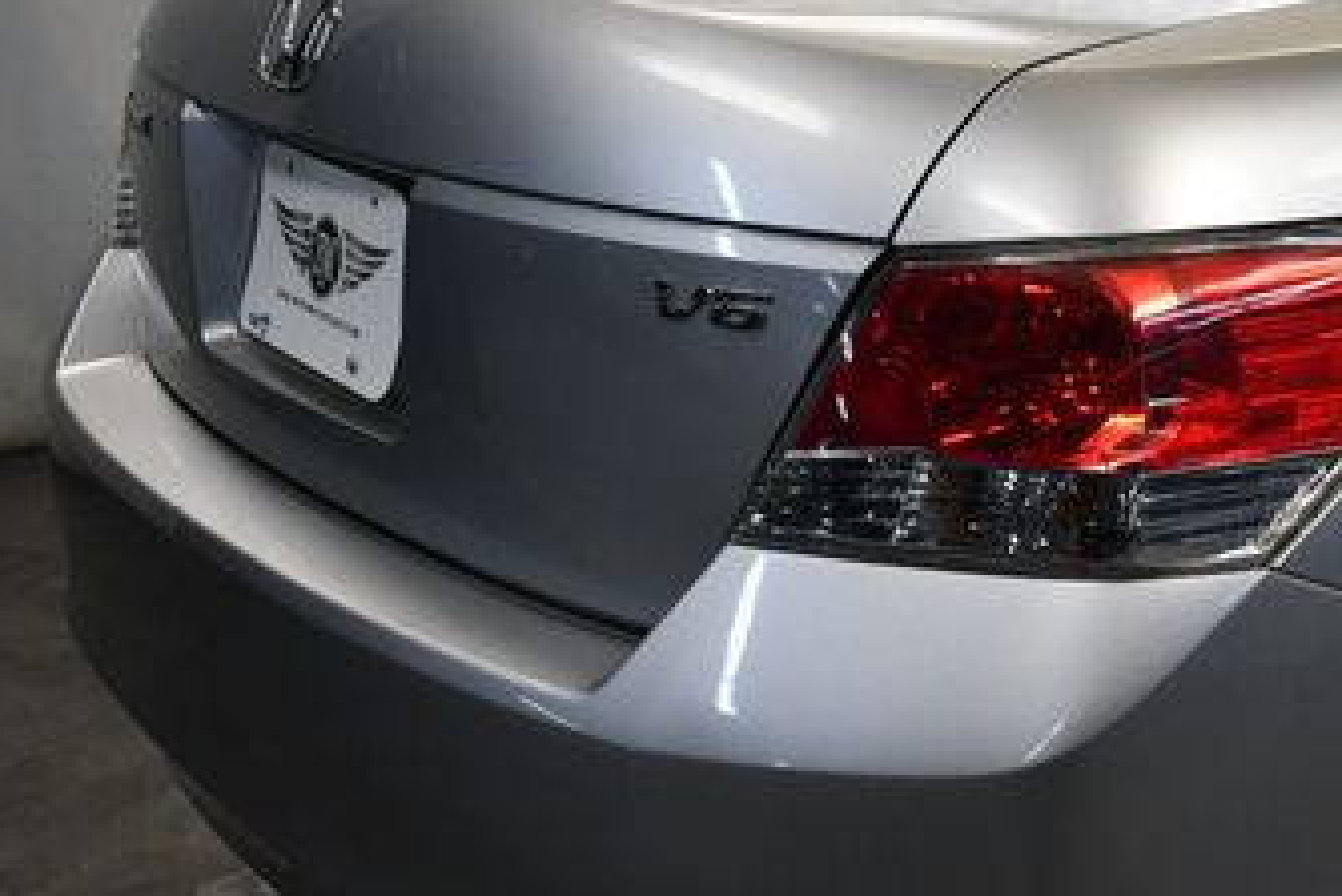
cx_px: 1117
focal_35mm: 69
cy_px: 567
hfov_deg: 28.5
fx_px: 2573
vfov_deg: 19.7
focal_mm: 18
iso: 800
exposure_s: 1/250
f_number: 3.5
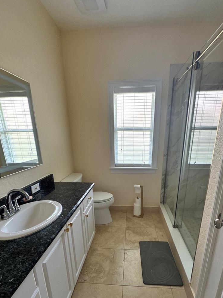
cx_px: 119
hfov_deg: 74.6
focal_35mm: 17
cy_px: 178
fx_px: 146
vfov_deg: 90.0
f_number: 2.2
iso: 100
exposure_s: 1/99
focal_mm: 2.22
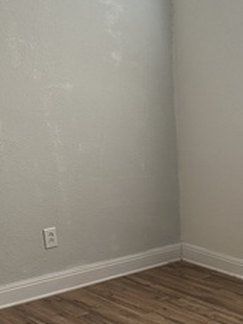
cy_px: 273
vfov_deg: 28.2
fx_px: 627
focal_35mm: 67
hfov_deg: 20.7
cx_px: 277
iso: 250
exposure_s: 1/60
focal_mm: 6.86
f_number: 1.78
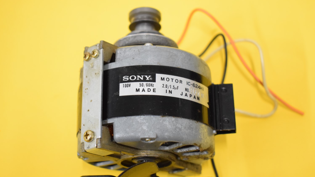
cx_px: 158
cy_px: 103
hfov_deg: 33.3
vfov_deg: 19.1
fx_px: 526
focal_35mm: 63
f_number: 5
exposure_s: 1/125
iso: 3200
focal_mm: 40
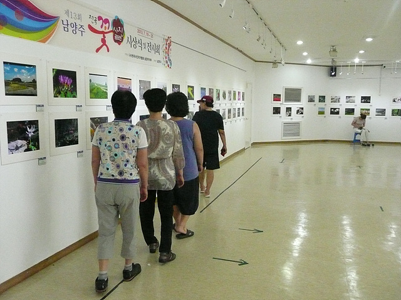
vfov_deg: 44.2
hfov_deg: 56.8
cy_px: 150
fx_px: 371
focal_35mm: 32
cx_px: 200
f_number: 3.5
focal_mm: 5.2
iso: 1250
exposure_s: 1/80
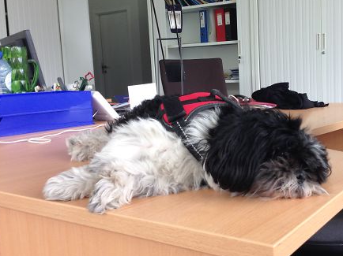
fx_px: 456
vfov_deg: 31.5
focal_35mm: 46
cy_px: 122
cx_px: 227
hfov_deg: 40.8
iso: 50
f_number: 2.4
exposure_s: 1/60
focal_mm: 4.12
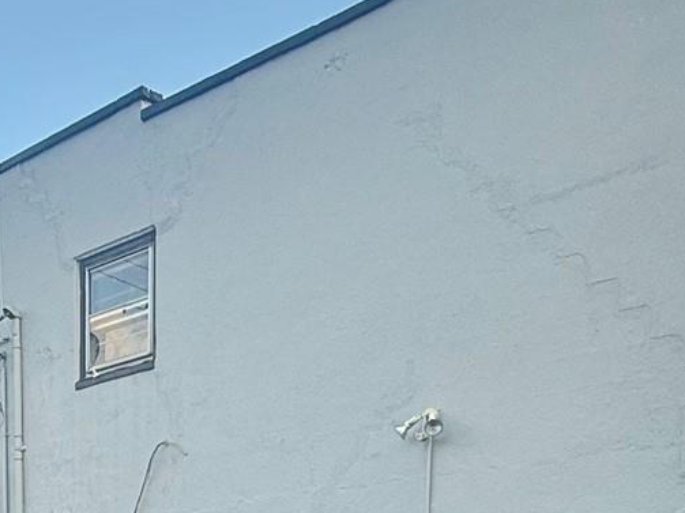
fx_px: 1128
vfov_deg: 21.1
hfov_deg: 33.0
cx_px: 161
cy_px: 800
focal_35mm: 57
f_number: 2.2
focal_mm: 2.22
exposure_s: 1/100
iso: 40
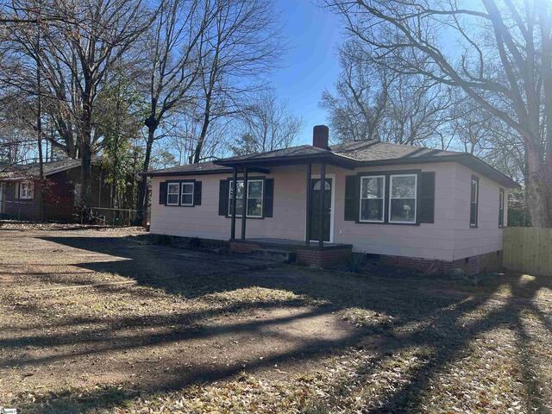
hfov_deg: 67.3
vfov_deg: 53.1
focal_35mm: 26
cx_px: 276
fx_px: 415
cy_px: 207
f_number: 1.5
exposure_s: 1/1838
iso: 50
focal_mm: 5.7
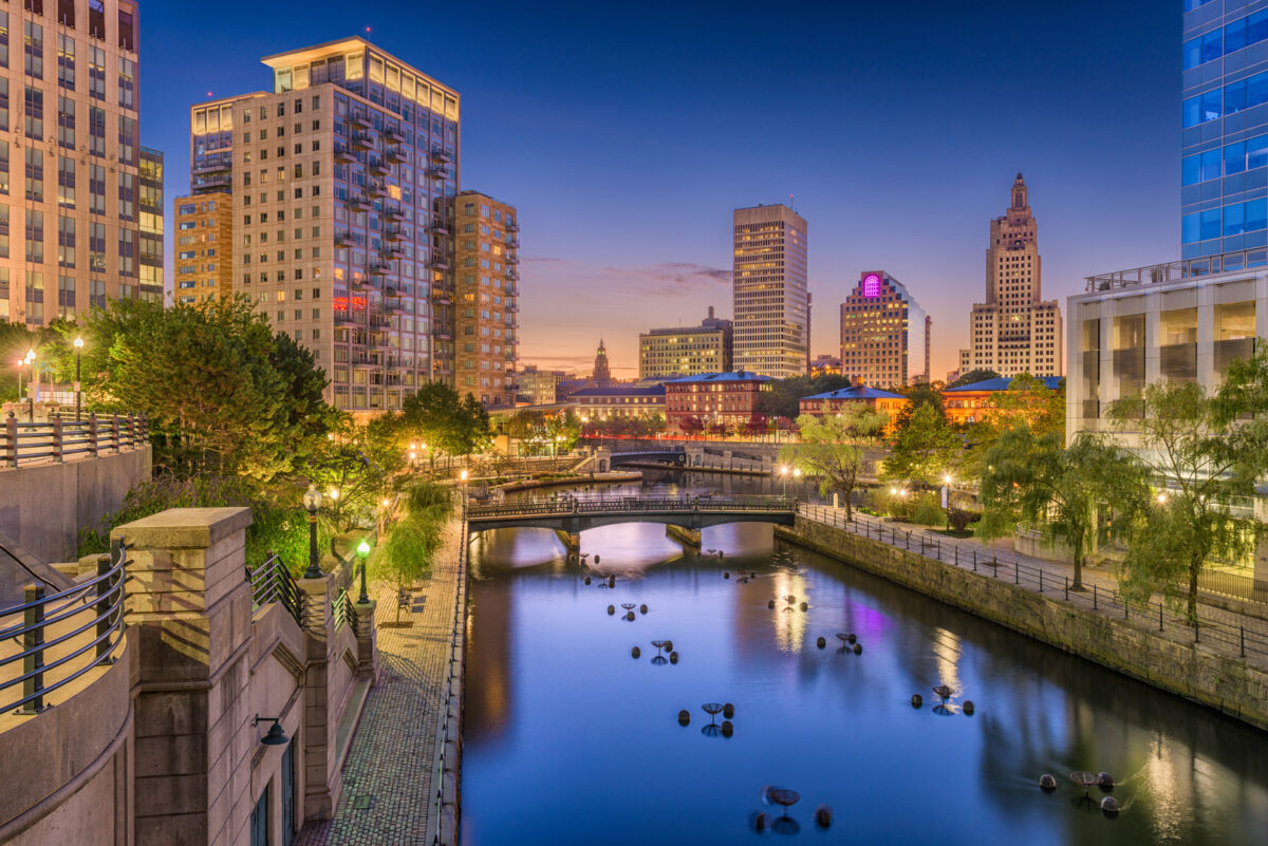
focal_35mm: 24
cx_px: 634
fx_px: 846
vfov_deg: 53.2
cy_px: 423
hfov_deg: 73.7
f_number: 10
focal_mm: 24
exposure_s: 30
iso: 100
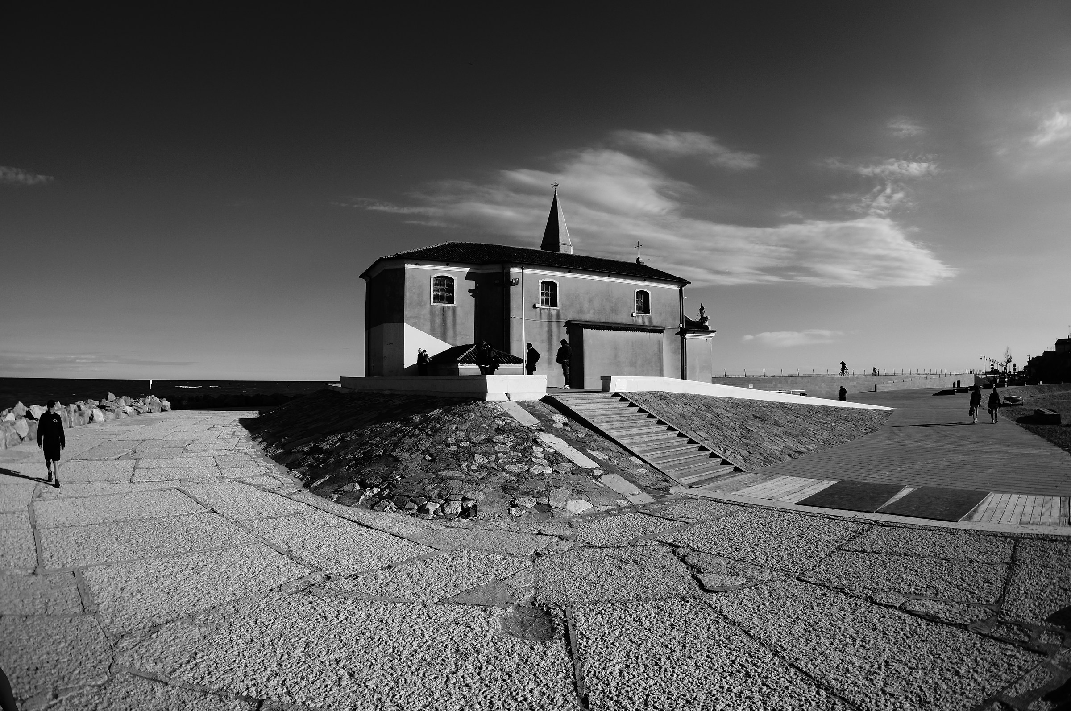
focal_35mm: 30
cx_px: 536
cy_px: 356
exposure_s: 1/1000
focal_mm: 20
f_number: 5.6
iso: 100
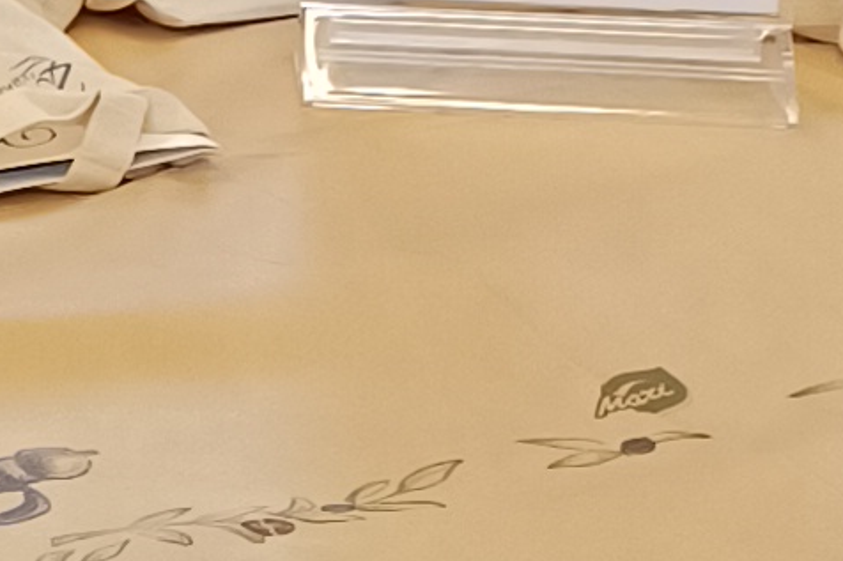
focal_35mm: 214
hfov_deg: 9.2
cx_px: -615
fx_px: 5009
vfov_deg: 6.0
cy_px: -980
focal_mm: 6.14
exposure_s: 1/100
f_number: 1.65
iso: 497
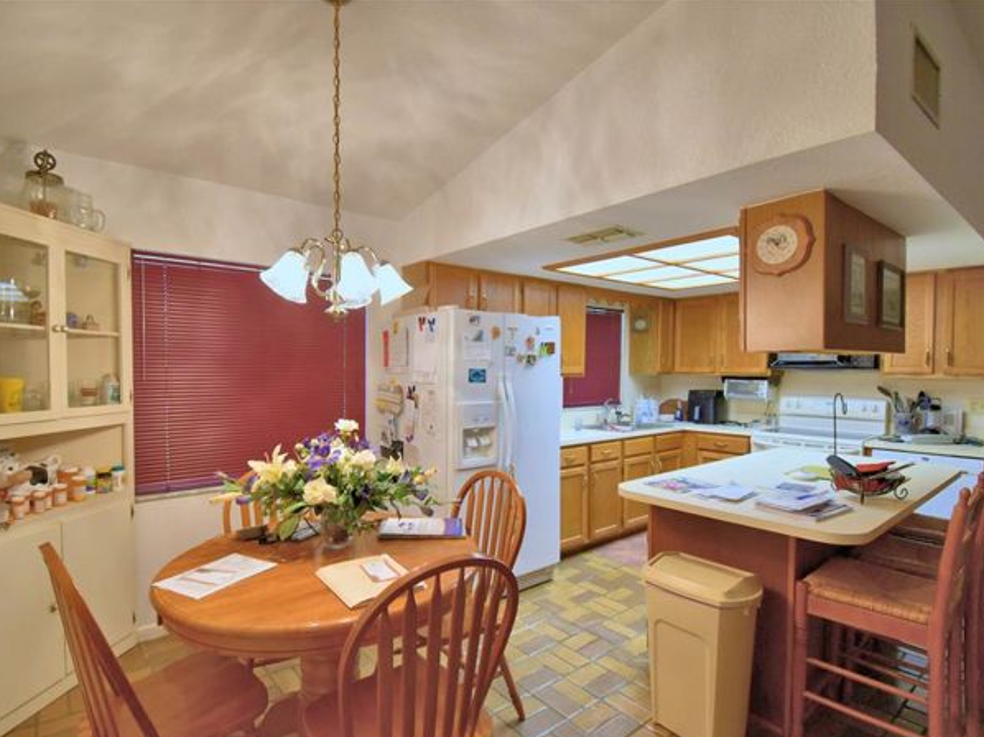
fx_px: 483
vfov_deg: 74.7
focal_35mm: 17
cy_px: 384
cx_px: 478
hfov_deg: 91.0
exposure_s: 1/40
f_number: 4.5
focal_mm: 10
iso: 400
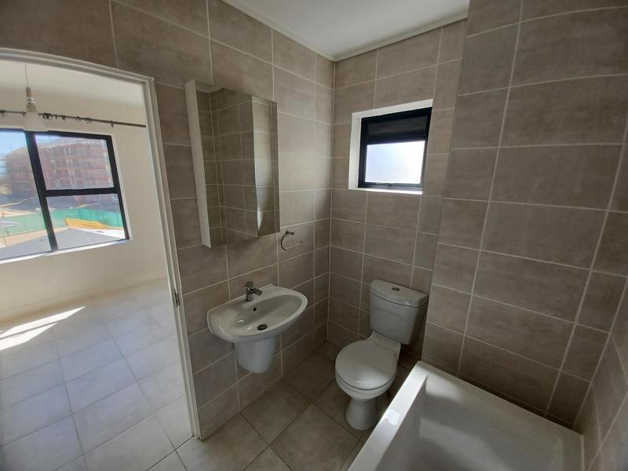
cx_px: 314
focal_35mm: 13
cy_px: 236
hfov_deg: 106.2
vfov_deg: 89.9
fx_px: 236
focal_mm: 1.42
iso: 64
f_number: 2.2
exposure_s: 1/100
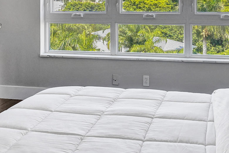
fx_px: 361
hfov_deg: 35.0
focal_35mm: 57
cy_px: 0
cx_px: 147
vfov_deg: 22.9
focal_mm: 14.7
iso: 1600
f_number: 4.5
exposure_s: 1/800
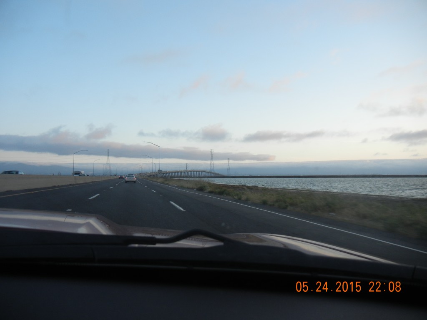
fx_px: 370
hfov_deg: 60.0
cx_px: 214
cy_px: 160
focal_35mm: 30
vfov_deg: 46.8
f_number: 3.5
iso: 160
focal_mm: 5.4
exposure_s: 1/164
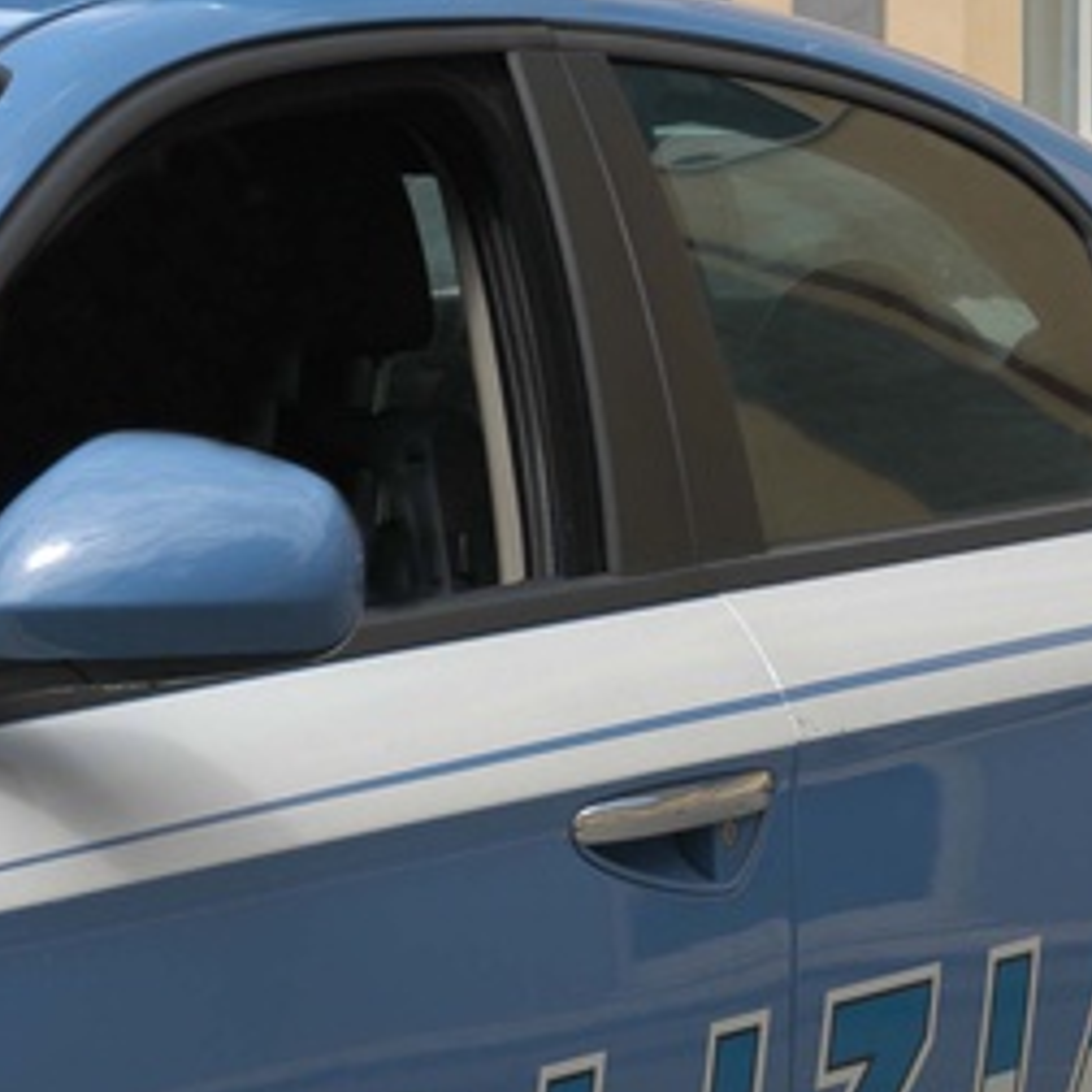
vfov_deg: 9.9
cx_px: 360
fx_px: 6317
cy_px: 678
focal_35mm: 177
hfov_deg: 9.9
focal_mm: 50
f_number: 8
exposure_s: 1/250
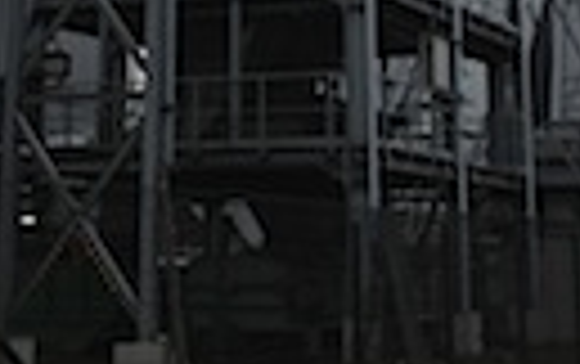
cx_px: 202
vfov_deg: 11.0
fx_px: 1820
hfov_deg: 18.1
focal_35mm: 115
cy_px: -166
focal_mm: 4.28
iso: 50
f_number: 2.4
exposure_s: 1/120
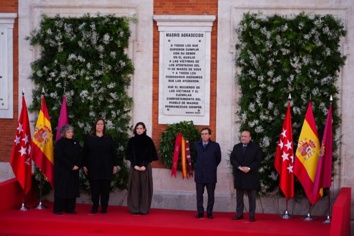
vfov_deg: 13.3
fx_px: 1013
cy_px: 118
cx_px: 177
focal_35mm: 103
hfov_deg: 19.8
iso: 200
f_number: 2.8
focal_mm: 103
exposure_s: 1/800
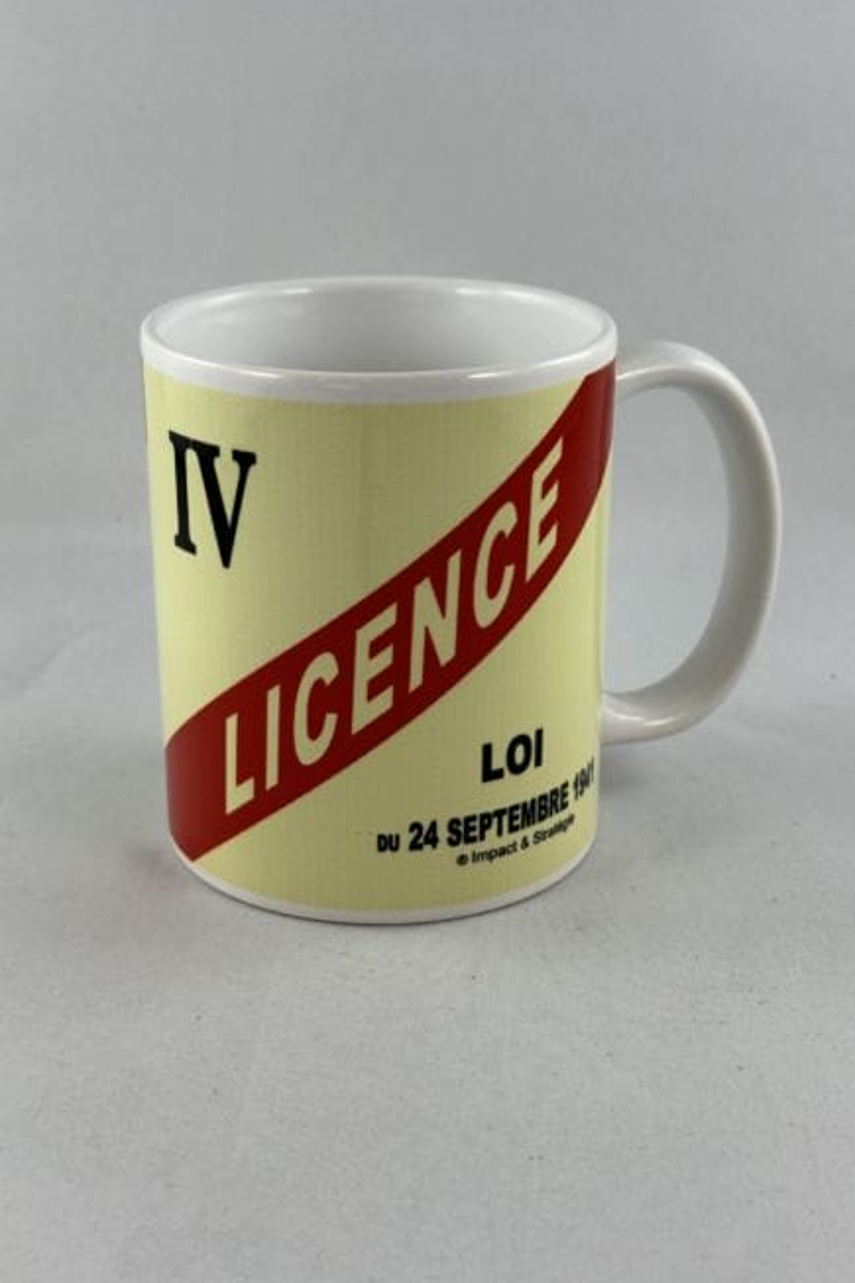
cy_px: 636
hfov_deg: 26.5
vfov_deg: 38.9
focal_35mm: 51
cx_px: 397
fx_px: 1818
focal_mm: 6.86
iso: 50
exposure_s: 1/104
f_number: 1.78
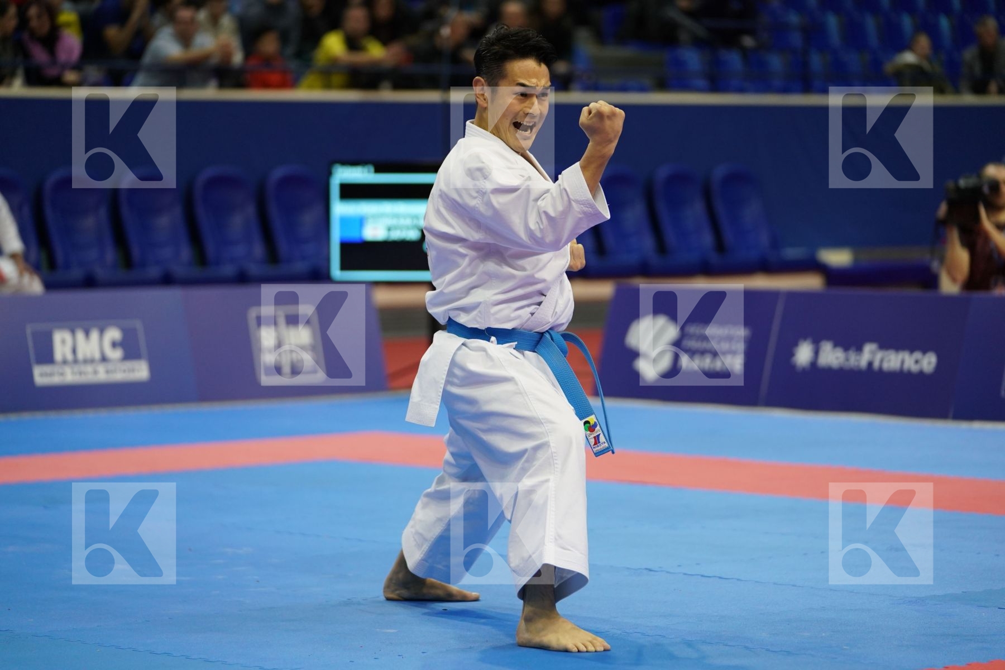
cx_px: 502
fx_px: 3657
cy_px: 335
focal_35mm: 131
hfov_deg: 15.6
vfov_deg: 10.5
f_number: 2.8
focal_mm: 131
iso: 1600
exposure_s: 1/500
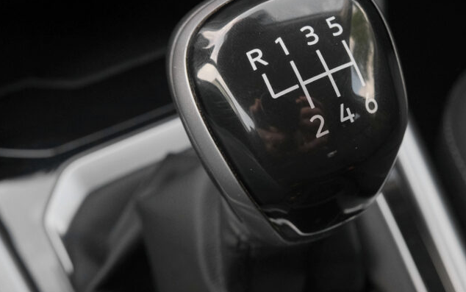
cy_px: 107
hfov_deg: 39.3
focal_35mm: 51
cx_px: 284
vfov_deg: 25.3
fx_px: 648
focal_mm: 20.9
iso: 2000
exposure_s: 1/100
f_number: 7.1
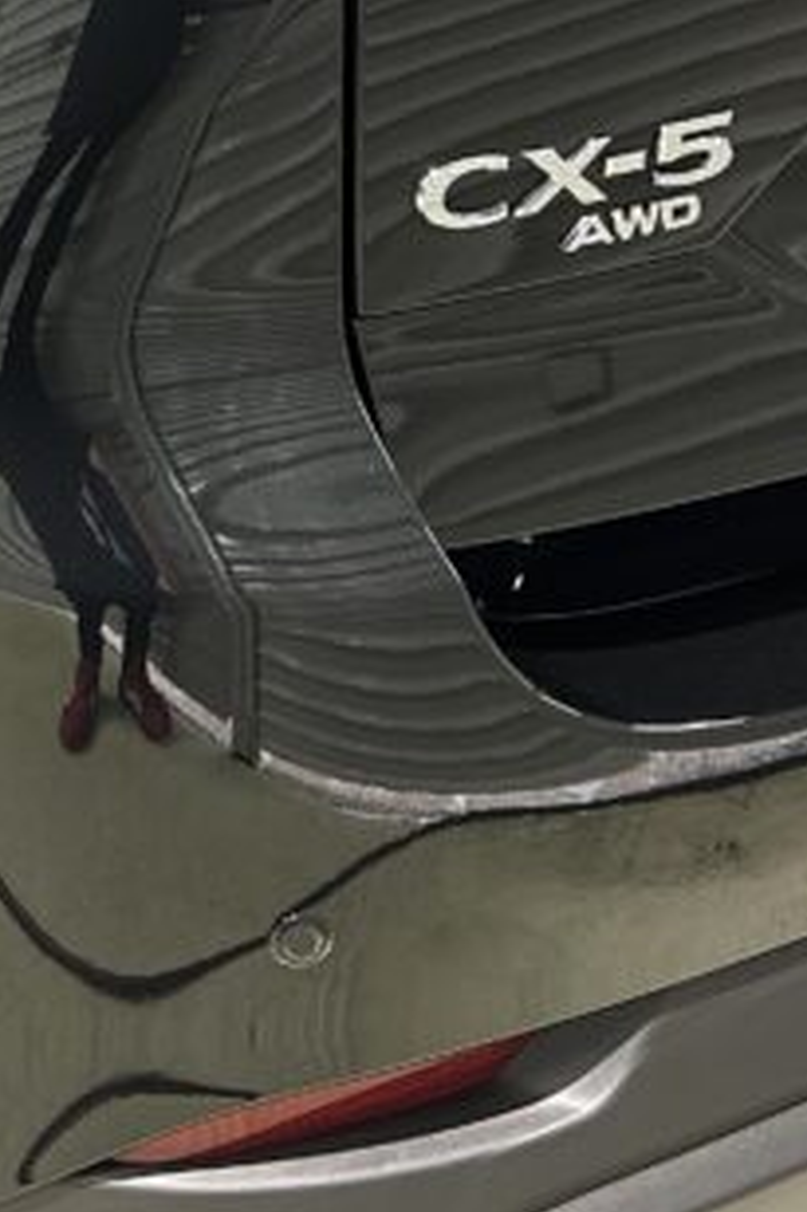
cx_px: -75
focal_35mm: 83
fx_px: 2794
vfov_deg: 23.0
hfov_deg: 16.0
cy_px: -134
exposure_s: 1/60
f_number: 1.78
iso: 200
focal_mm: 6.86
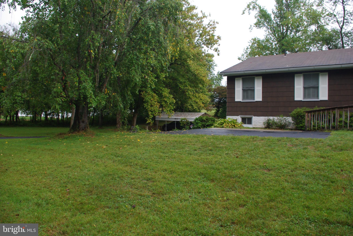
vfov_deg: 48.0
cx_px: 176
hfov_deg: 67.3
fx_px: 265
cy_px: 118
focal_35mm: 27
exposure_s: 1/90
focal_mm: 18
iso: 200
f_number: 6.7
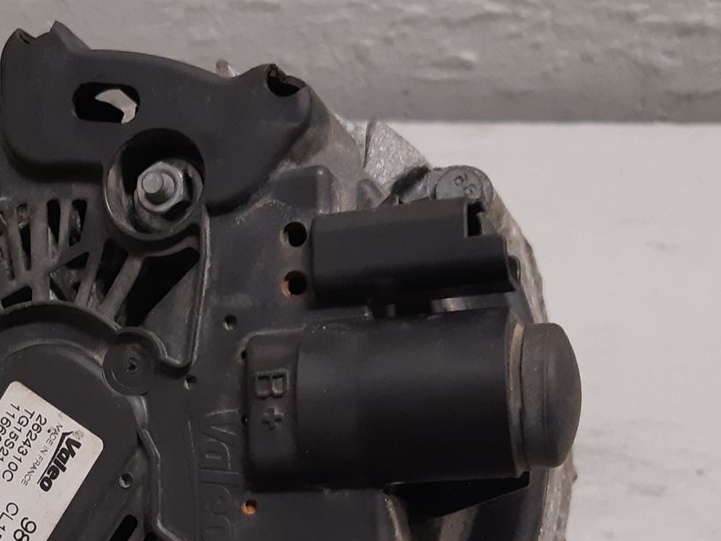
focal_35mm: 64
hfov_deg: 29.3
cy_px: 495
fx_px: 1333
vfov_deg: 22.3
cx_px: 101
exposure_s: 1/50
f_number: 1.7
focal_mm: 3.93
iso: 160
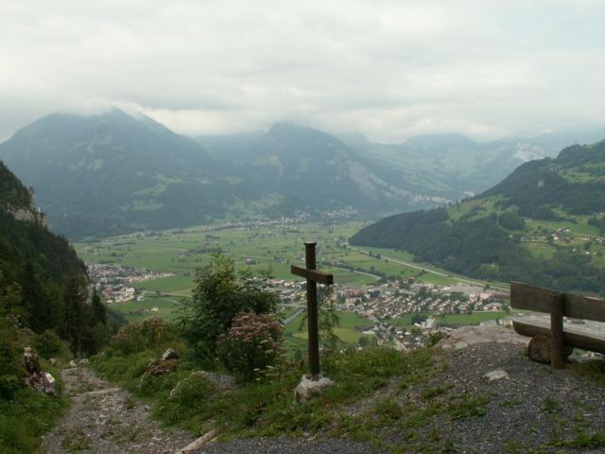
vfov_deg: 40.7
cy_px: 227
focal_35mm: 35
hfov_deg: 52.6
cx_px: 302
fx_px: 612
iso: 50
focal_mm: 5.86
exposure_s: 1/100
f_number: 8
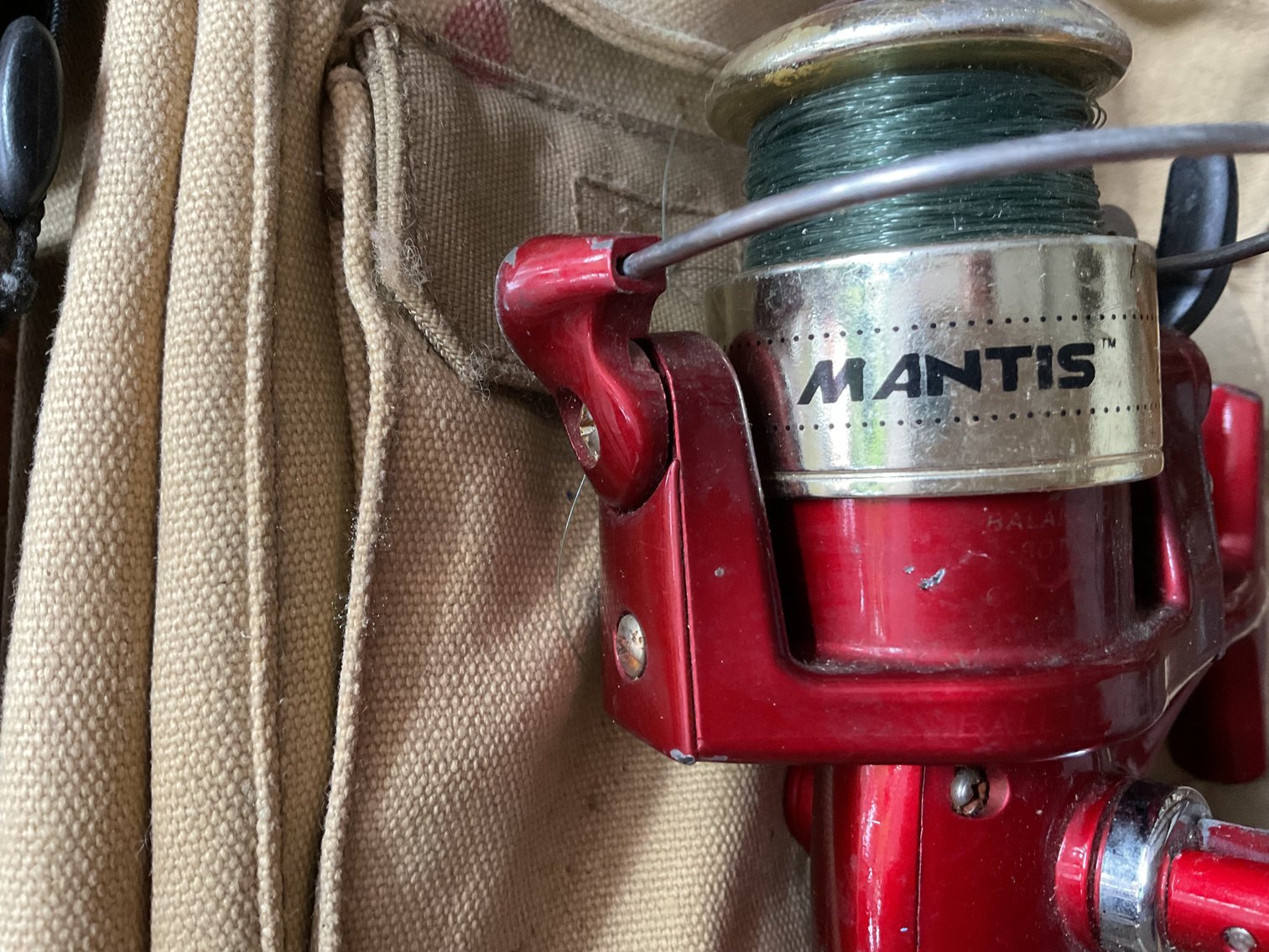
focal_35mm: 29
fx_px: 1063
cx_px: 634
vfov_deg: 48.2
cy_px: 476
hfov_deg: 61.7
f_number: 1.8
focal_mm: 3
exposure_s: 1/60
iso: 250
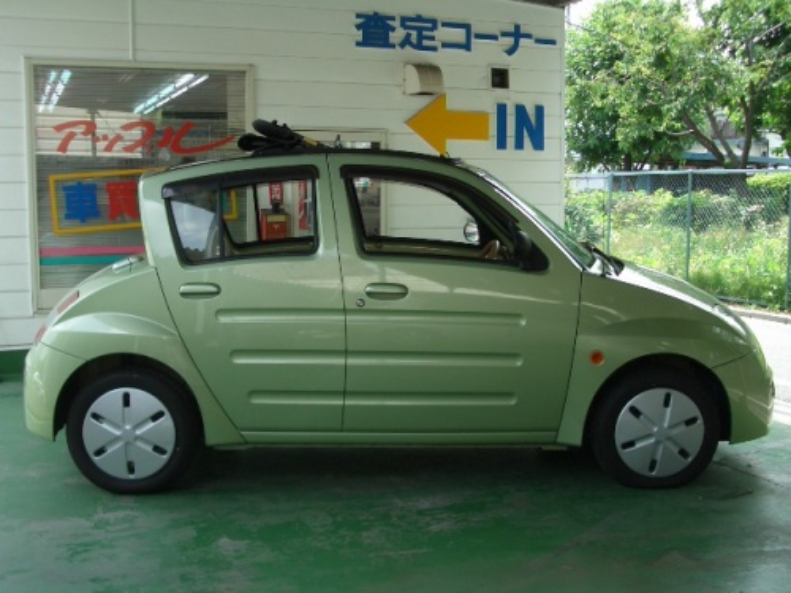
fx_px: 937
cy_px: 296
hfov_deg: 45.8
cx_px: 396
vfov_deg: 35.1
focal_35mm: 41
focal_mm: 6.8
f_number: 2.8
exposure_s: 1/250
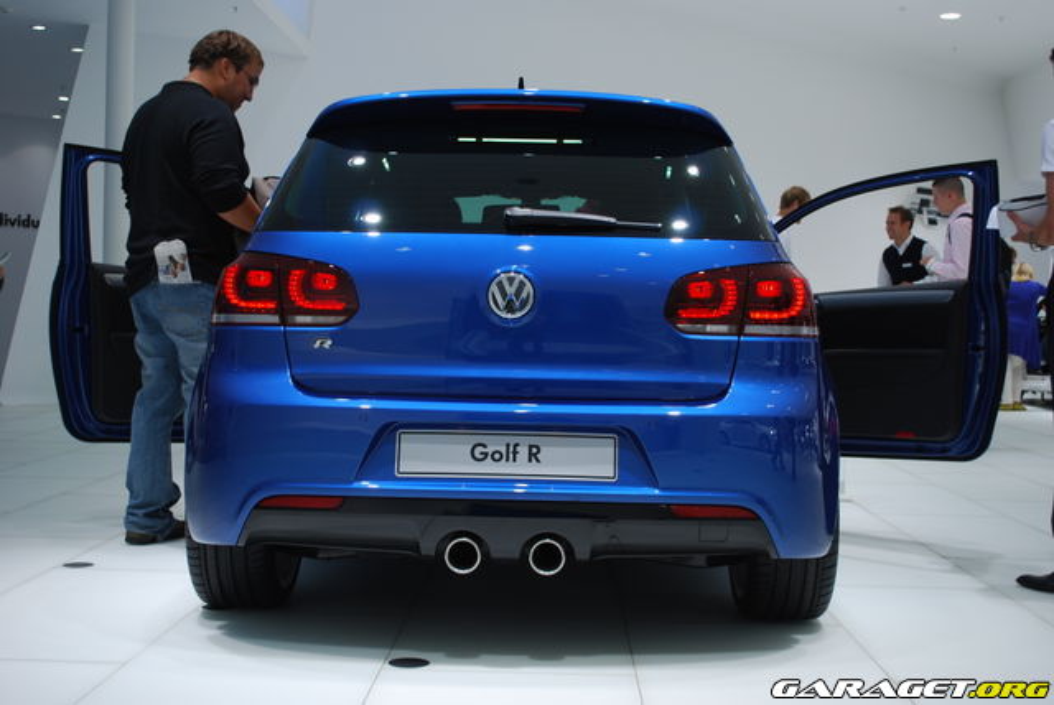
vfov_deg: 28.1
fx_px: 1407
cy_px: 352
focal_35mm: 48
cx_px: 527
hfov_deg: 41.1
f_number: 5.6
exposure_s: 1/125
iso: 125
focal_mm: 32
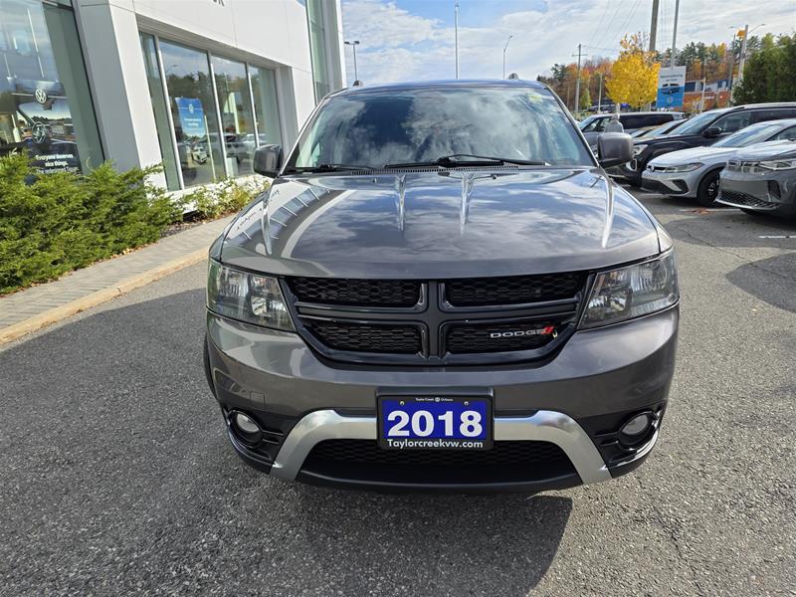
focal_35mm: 23
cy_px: 298
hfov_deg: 73.9
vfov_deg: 58.9
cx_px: 398
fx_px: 529
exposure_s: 1/5608
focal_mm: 6.3
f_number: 1.7
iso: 80
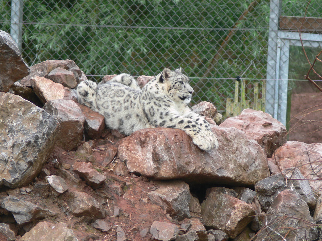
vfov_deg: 3.5
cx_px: 161
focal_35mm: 420
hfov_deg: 4.7
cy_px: 120
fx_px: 3907
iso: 80
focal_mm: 88.8
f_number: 3.7
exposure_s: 1/50
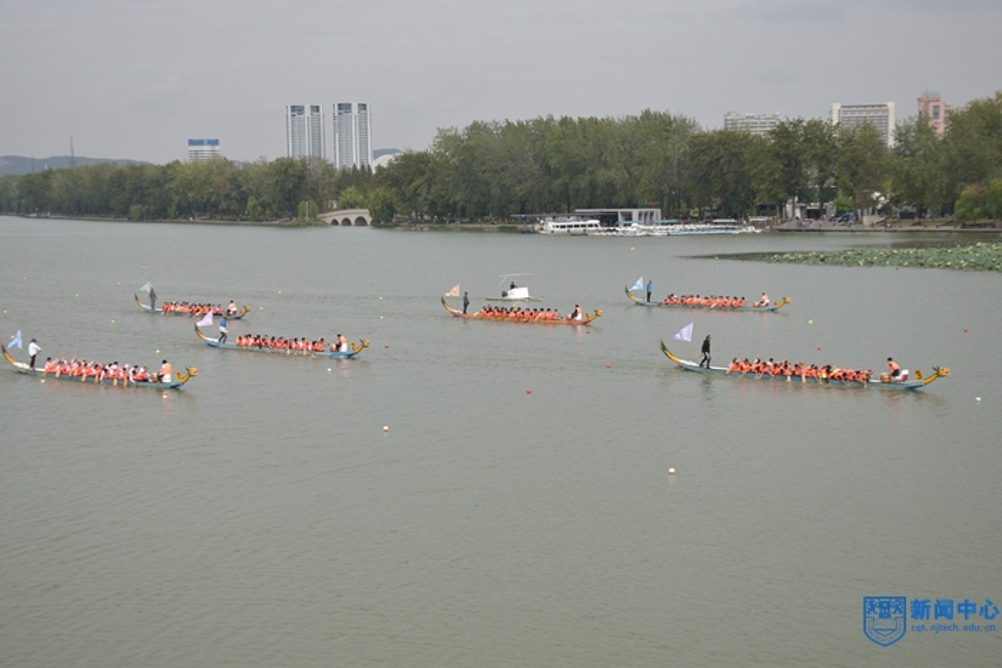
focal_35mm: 72
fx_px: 2004
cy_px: 334
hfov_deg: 28.1
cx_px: 501
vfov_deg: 18.9
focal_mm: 48
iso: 100
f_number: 7.1
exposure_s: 1/400
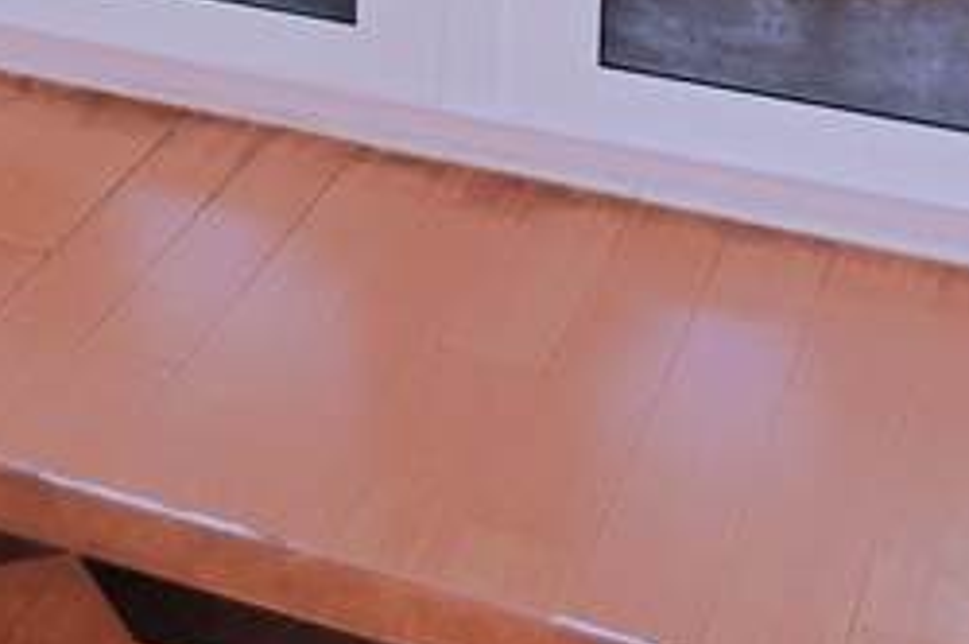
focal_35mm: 87
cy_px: -663
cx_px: -85
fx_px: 2339
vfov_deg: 13.4
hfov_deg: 22.2
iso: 200
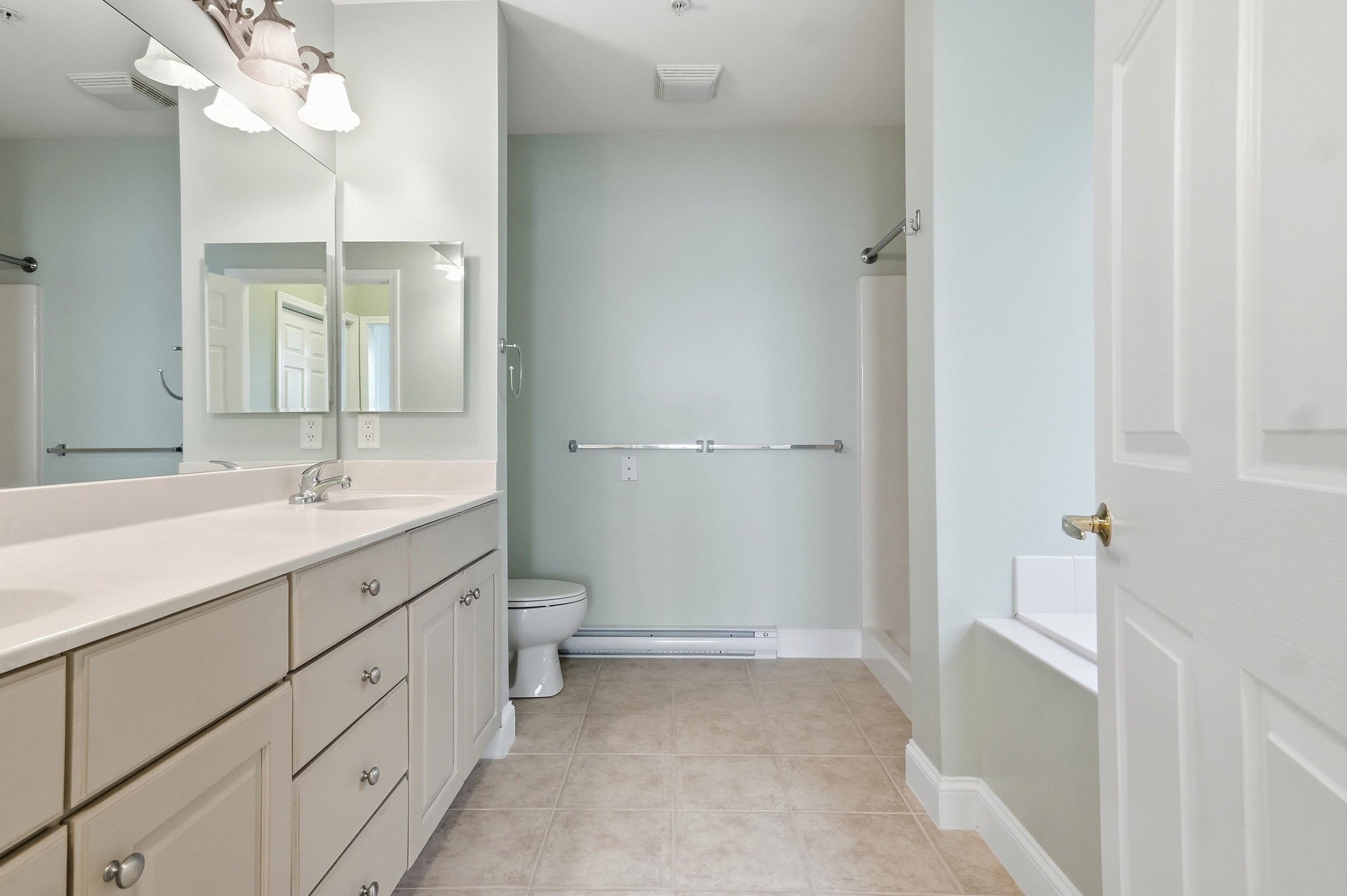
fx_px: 655
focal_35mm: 18
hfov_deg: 91.5
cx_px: 653
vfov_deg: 68.7
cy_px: 431
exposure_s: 1/125
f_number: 7.1
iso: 800
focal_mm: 11
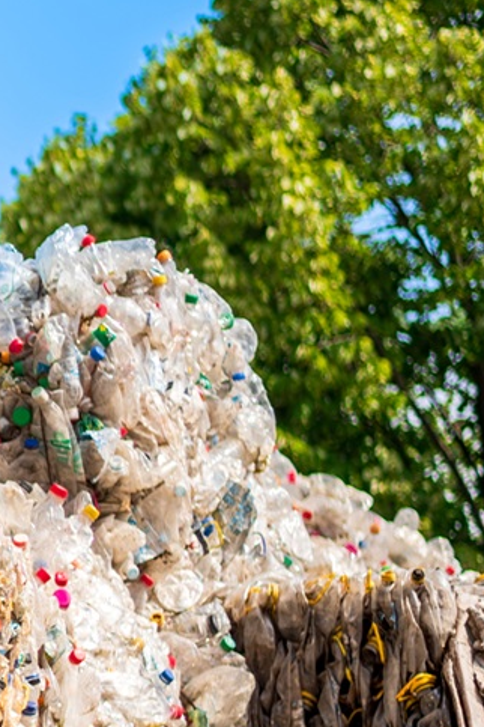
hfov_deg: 6.5
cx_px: -765
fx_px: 4033
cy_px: 555
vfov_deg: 10.3
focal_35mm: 200
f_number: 2.5
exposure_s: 1/1600
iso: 64
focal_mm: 50
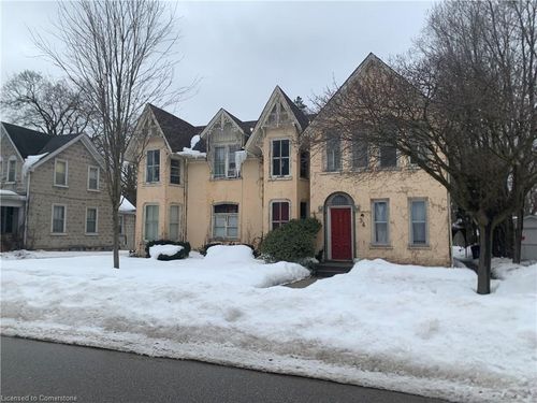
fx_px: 403
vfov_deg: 53.1
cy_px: 202
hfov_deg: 67.3
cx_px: 268
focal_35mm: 26
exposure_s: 1/2545
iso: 25
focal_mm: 4.25
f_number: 1.8
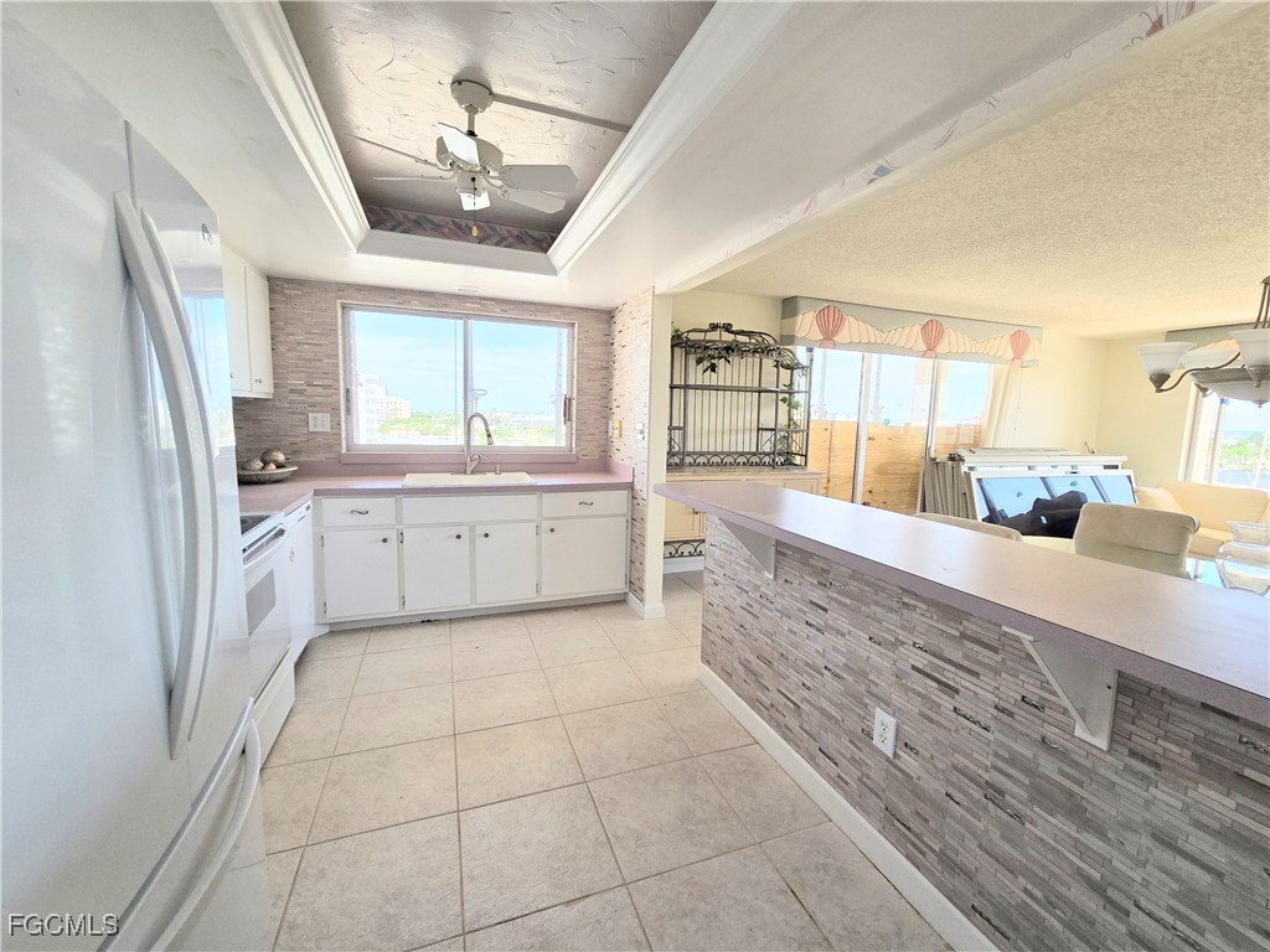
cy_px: 476
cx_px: 635
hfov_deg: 106.2
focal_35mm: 13
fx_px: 477
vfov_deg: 89.9
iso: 50
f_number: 2.2
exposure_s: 1/322
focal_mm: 2.2
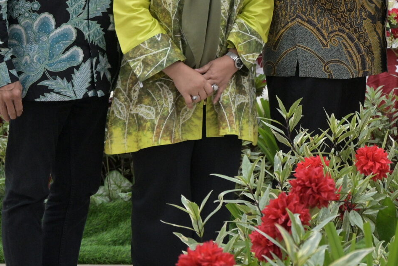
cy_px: -45
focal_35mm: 119
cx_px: 442
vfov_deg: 11.3
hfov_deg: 16.7
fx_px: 1316
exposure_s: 1/125
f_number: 5.3
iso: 2000
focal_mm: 44
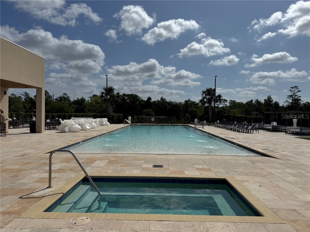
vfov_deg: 56.8
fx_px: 215
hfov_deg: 71.6
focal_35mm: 24
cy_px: 116
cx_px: 155
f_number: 1.78
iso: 64
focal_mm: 6.76
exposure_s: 1/15152
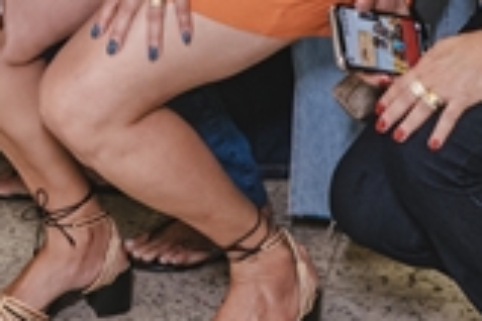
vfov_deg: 7.8
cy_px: -298
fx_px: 2249
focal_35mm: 168
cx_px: 70
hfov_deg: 12.2
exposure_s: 1/125
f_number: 3.2
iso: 1250
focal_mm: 24
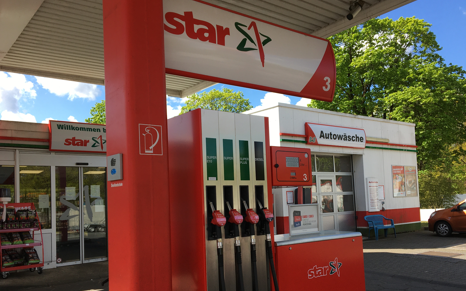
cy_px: 173
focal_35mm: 34
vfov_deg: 37.1
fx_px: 432
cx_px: 240
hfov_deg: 56.7
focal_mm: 4.15
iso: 25
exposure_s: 1/712
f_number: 2.2
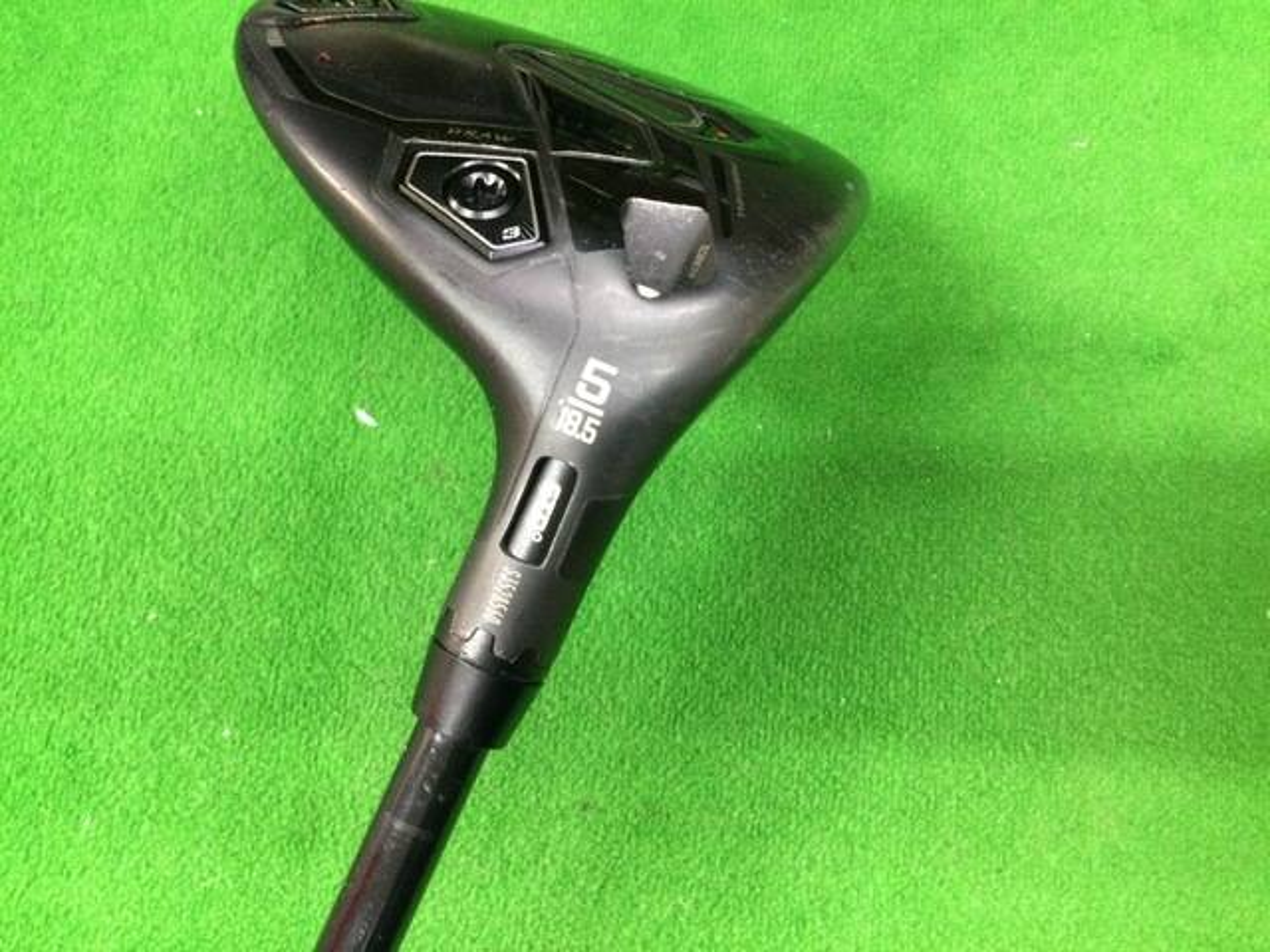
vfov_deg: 45.4
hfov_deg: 58.4
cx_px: 635
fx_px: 1137
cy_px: 476
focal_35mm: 31
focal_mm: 3.3
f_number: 2.4
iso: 200
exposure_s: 1/17
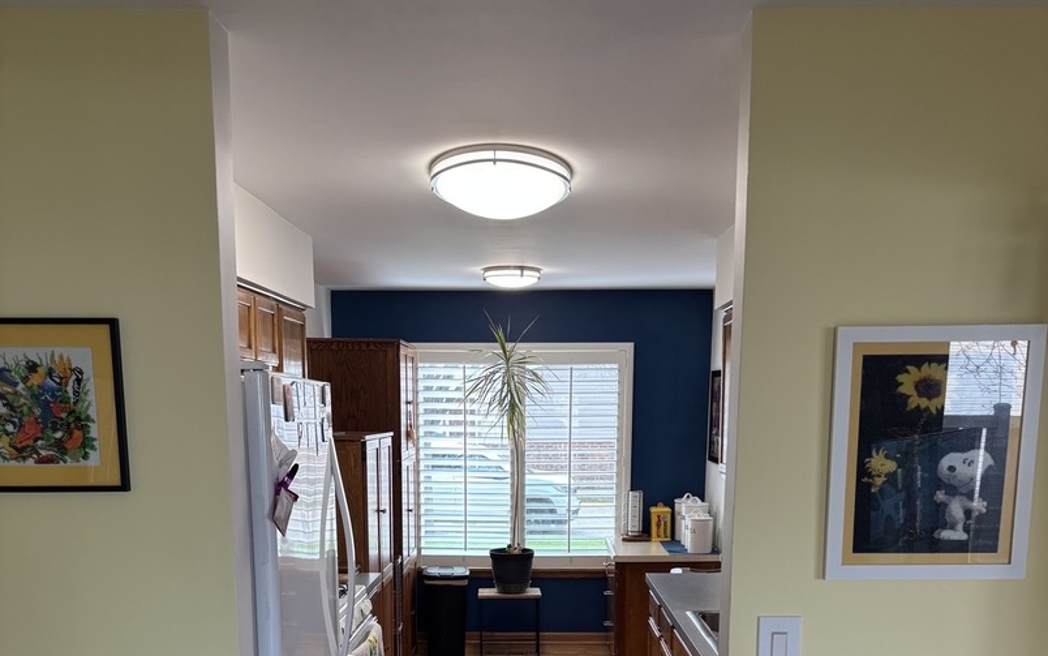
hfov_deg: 52.7
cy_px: 596
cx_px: 527
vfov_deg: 32.6
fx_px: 1057
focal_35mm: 37
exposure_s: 1/120
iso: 100
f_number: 1.6
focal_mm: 5.96
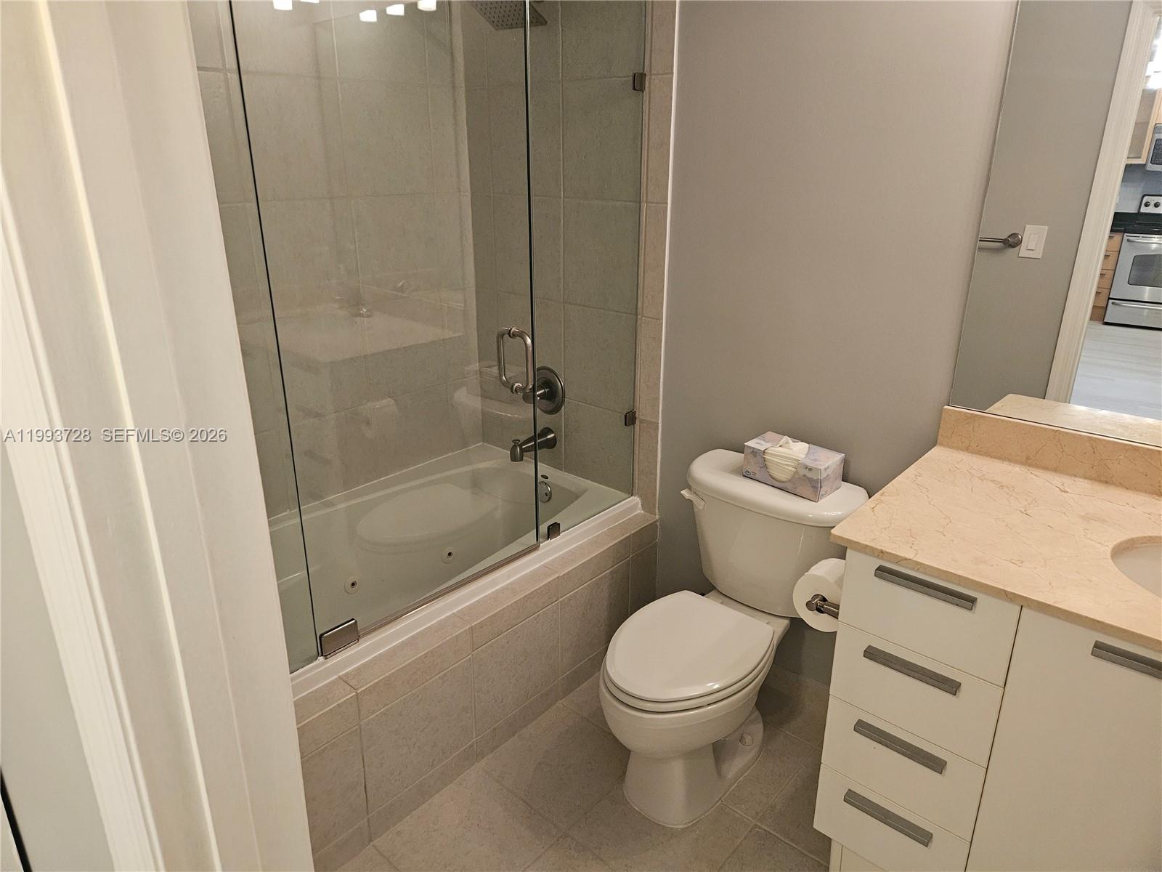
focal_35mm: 23
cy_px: 436
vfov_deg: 58.9
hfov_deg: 73.9
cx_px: 581
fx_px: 772
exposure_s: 1/120
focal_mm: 5.4
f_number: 1.8
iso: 1000
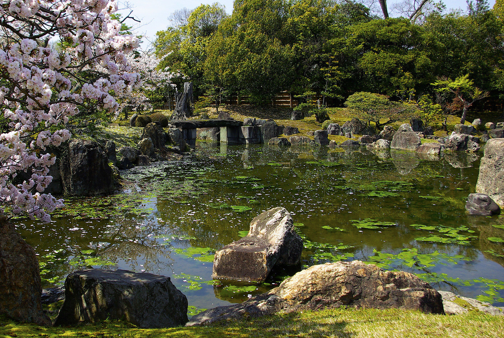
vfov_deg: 36.0
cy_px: 144
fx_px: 519
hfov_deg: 51.3
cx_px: 187
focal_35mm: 37
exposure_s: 1/250
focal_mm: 18
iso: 100
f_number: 6.7
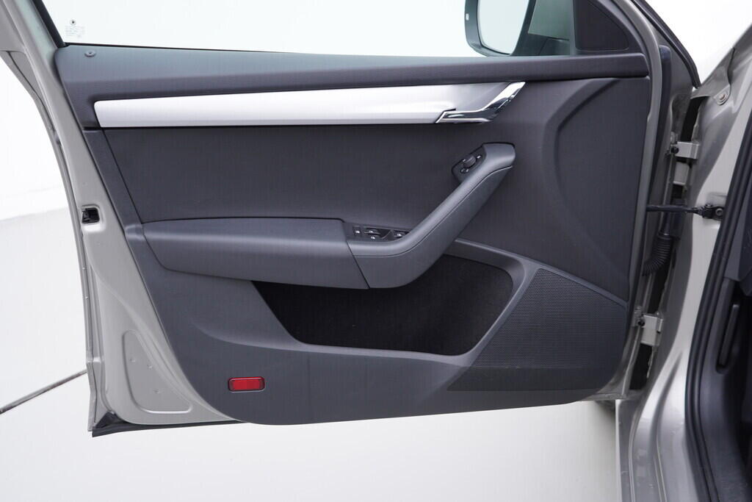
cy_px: 251
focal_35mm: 36
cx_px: 376
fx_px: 752
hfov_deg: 53.1
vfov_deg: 36.9
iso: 125
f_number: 2.8
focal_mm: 24
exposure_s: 1/40
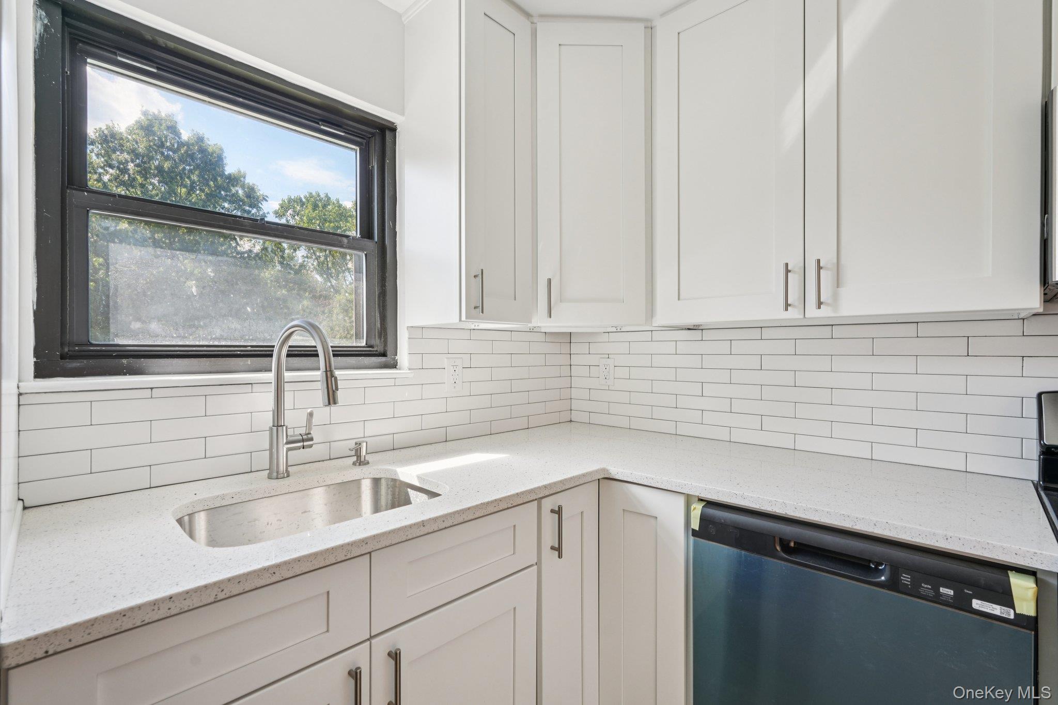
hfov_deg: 96.7
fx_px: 470
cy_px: 352
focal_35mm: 16
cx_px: 529
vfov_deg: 73.7
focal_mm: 16
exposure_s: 1/30
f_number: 8
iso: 200
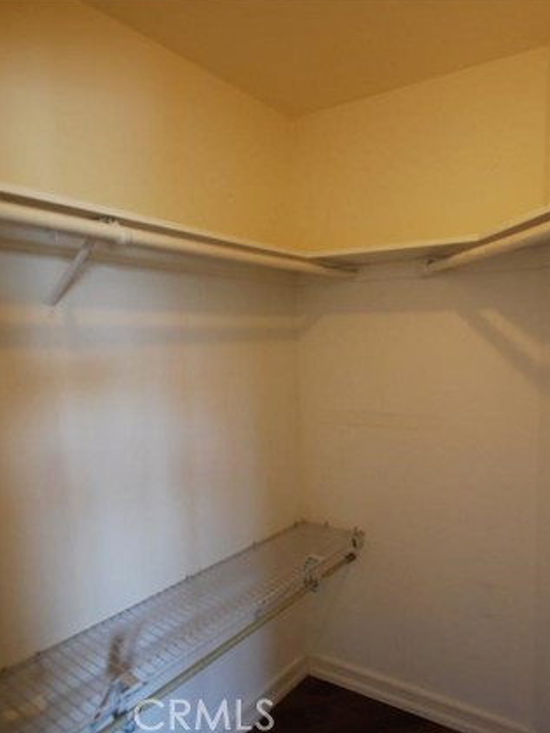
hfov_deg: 58.9
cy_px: 366
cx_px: 389
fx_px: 466
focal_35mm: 22
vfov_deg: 76.4
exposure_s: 1/25
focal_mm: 10
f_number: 3.5
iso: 400
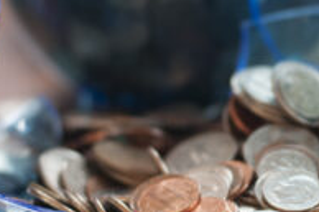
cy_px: 128
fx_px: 1540
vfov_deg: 7.9
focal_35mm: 174
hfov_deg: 11.8
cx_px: 257
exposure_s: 1/40
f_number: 2.5
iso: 320
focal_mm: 50
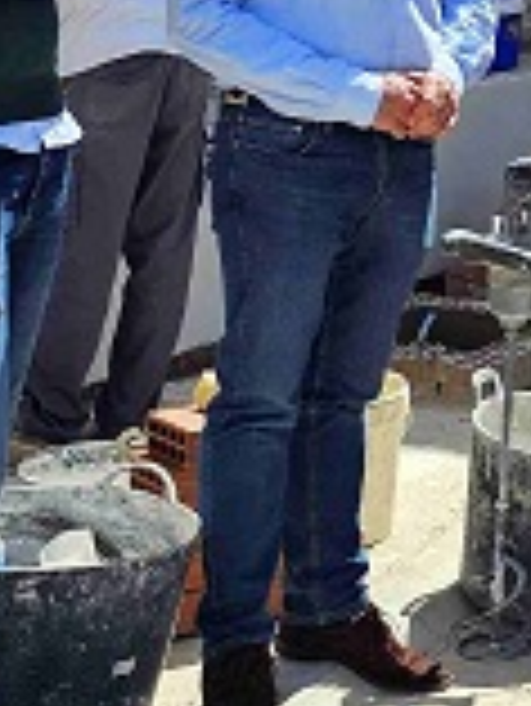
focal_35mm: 117
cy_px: -94
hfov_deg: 11.6
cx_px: 1017
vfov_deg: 16.3
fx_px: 2390
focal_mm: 6.3
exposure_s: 1/551
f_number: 1.7
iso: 10
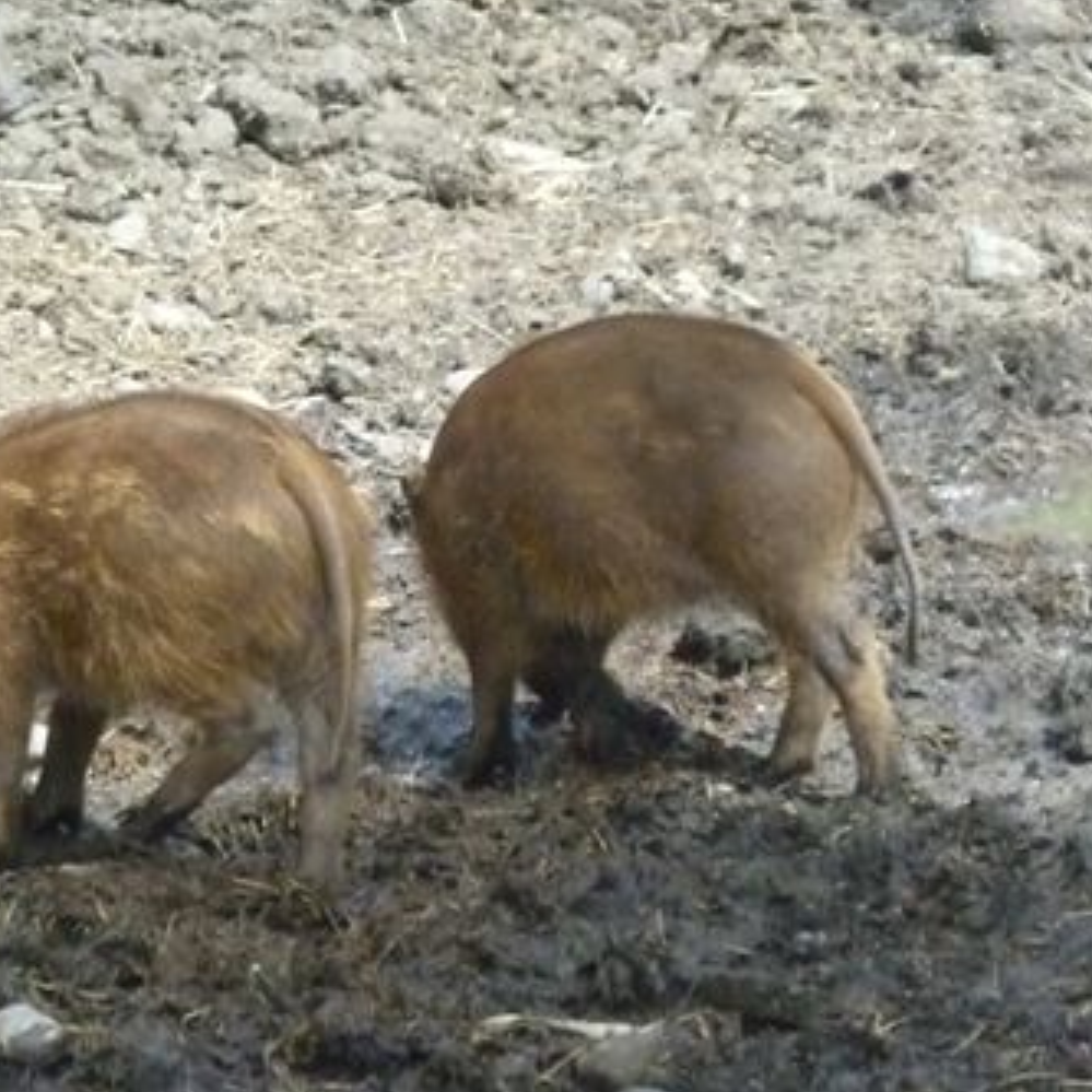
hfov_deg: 5.2
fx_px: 12135
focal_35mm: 340
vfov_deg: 5.2
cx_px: 377
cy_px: 541
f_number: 18
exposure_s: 1/160
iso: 1600
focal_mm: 36
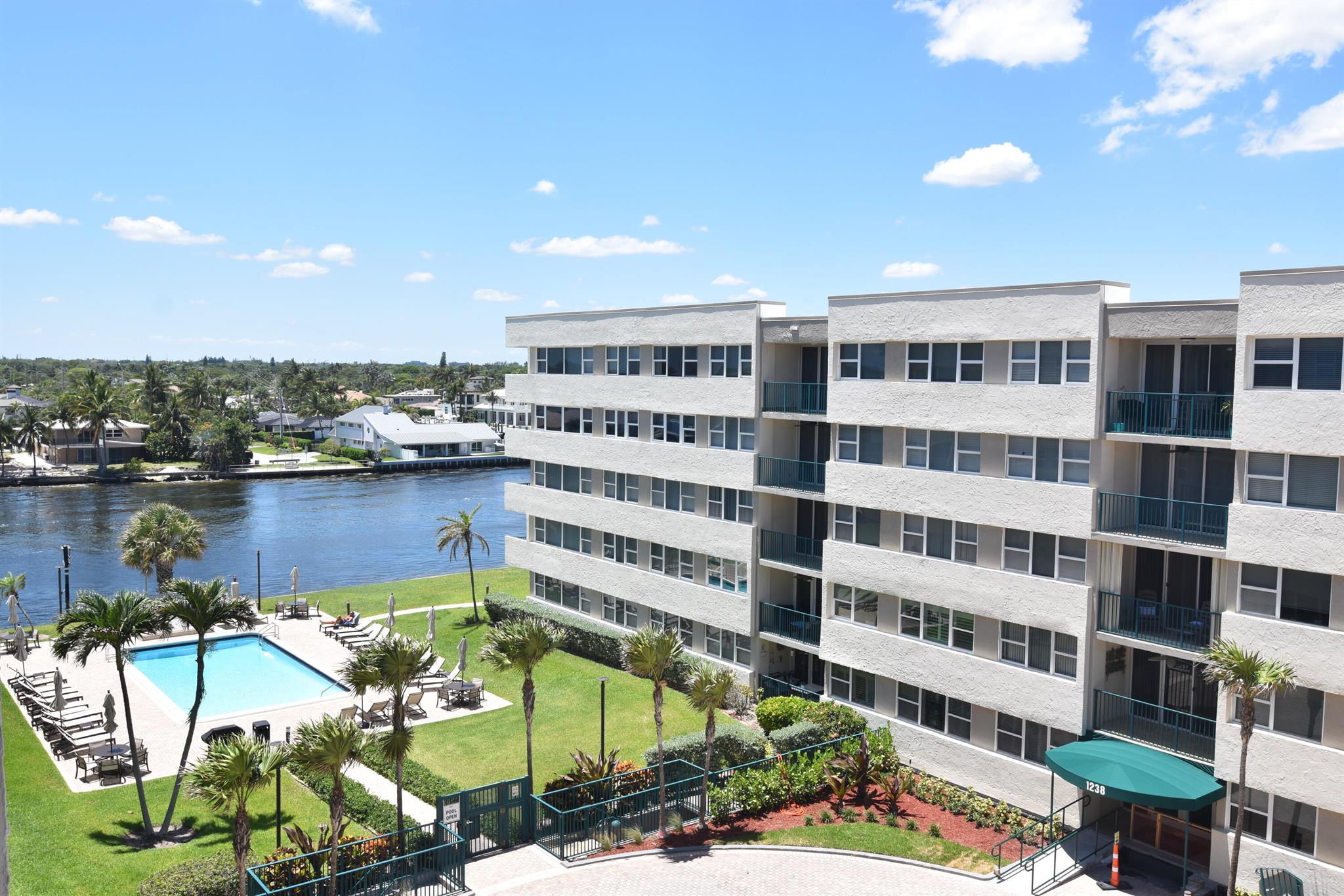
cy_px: 448
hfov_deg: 61.9
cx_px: 672
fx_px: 1120
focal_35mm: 30
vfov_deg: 43.6
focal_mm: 20
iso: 200
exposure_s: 1/320
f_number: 9
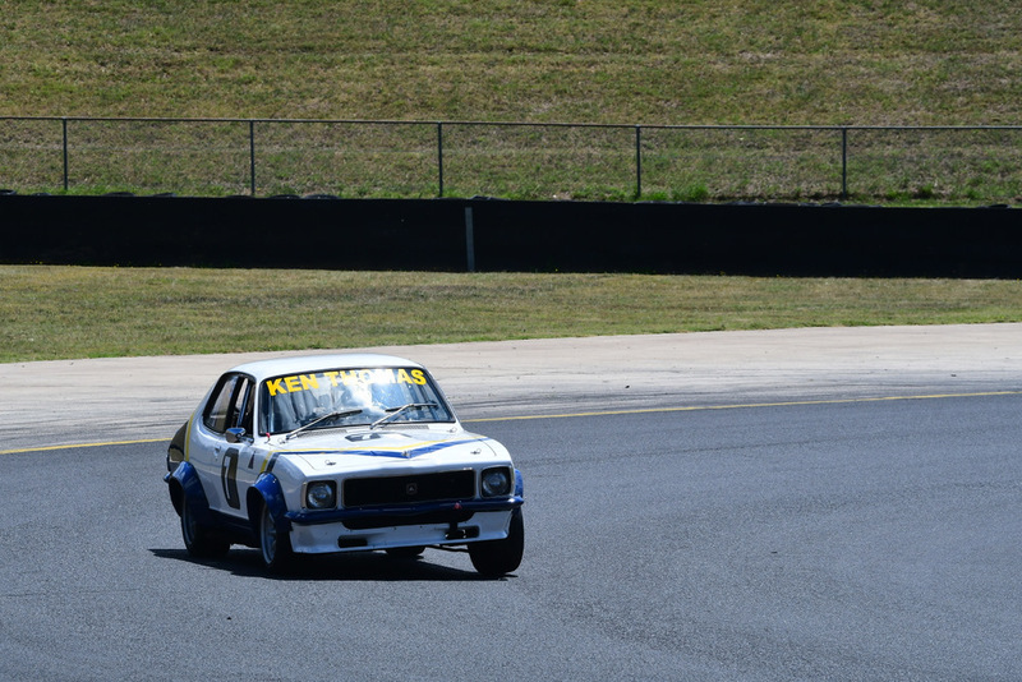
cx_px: 511
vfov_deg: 4.6
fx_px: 8519
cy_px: 341
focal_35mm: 300
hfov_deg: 6.9
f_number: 11
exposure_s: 1/640
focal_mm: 200
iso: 320
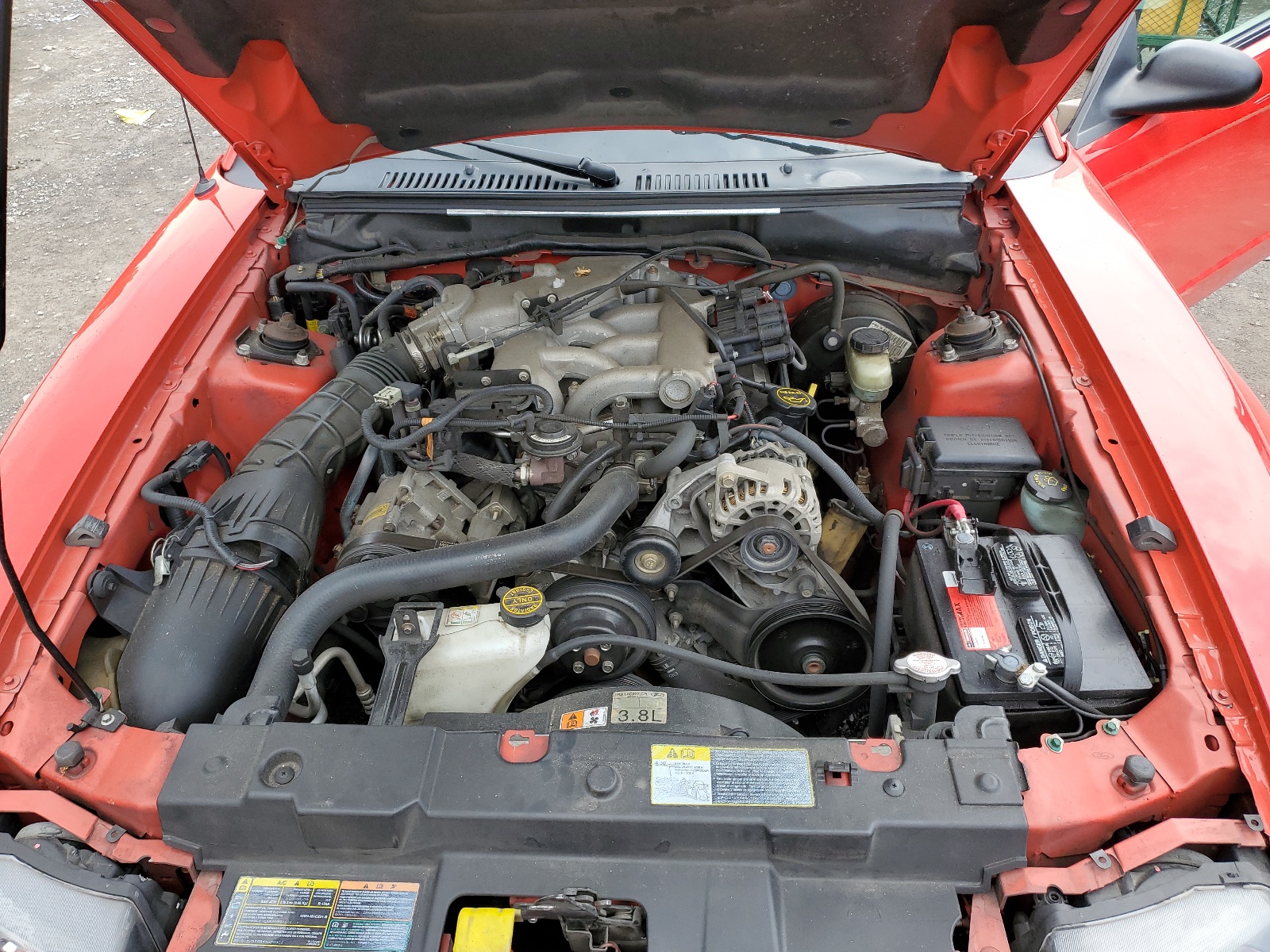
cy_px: 476
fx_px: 954
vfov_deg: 53.1
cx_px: 635
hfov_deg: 67.3
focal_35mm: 26
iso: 50
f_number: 1.5
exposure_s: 1/556
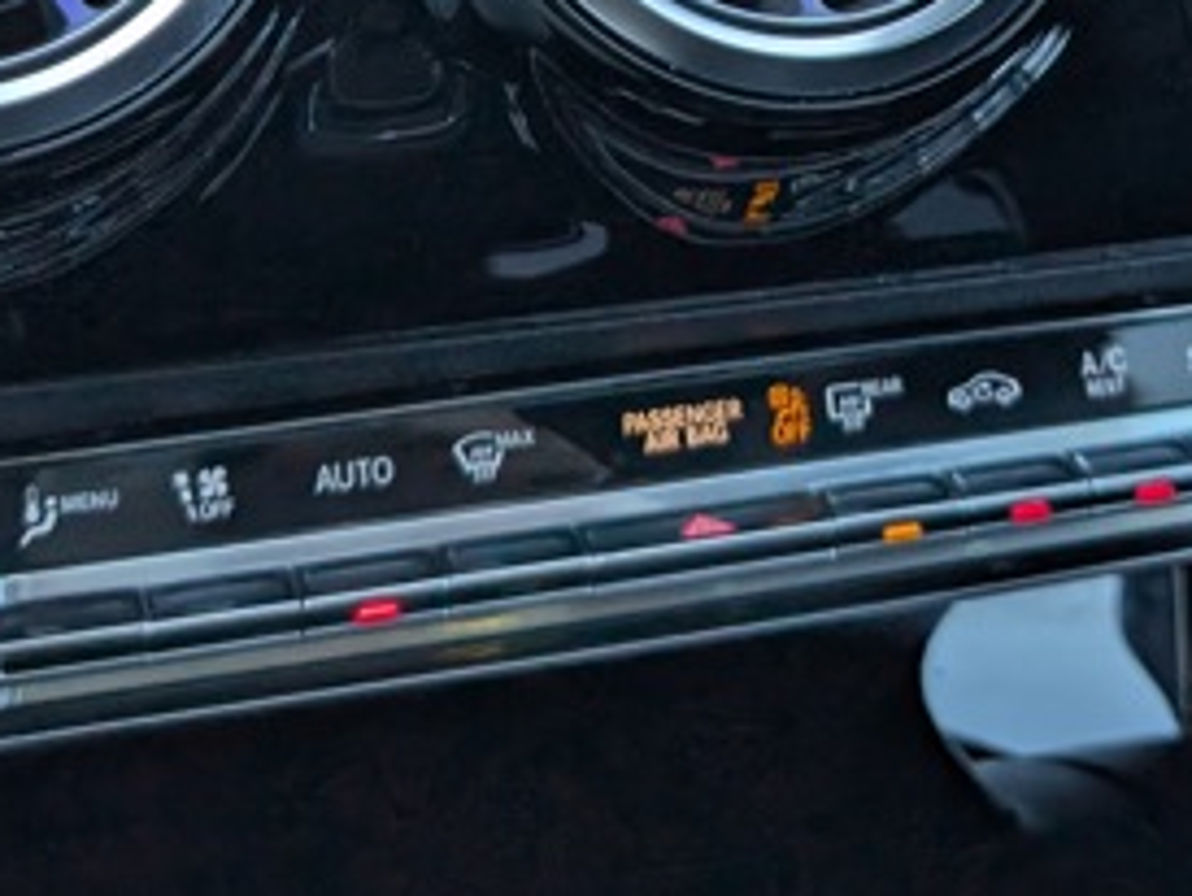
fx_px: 2413
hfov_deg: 27.7
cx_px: 674
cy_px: -217
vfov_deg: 19.6
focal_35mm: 70
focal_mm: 6.9
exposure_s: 1/250
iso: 144
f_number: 1.68
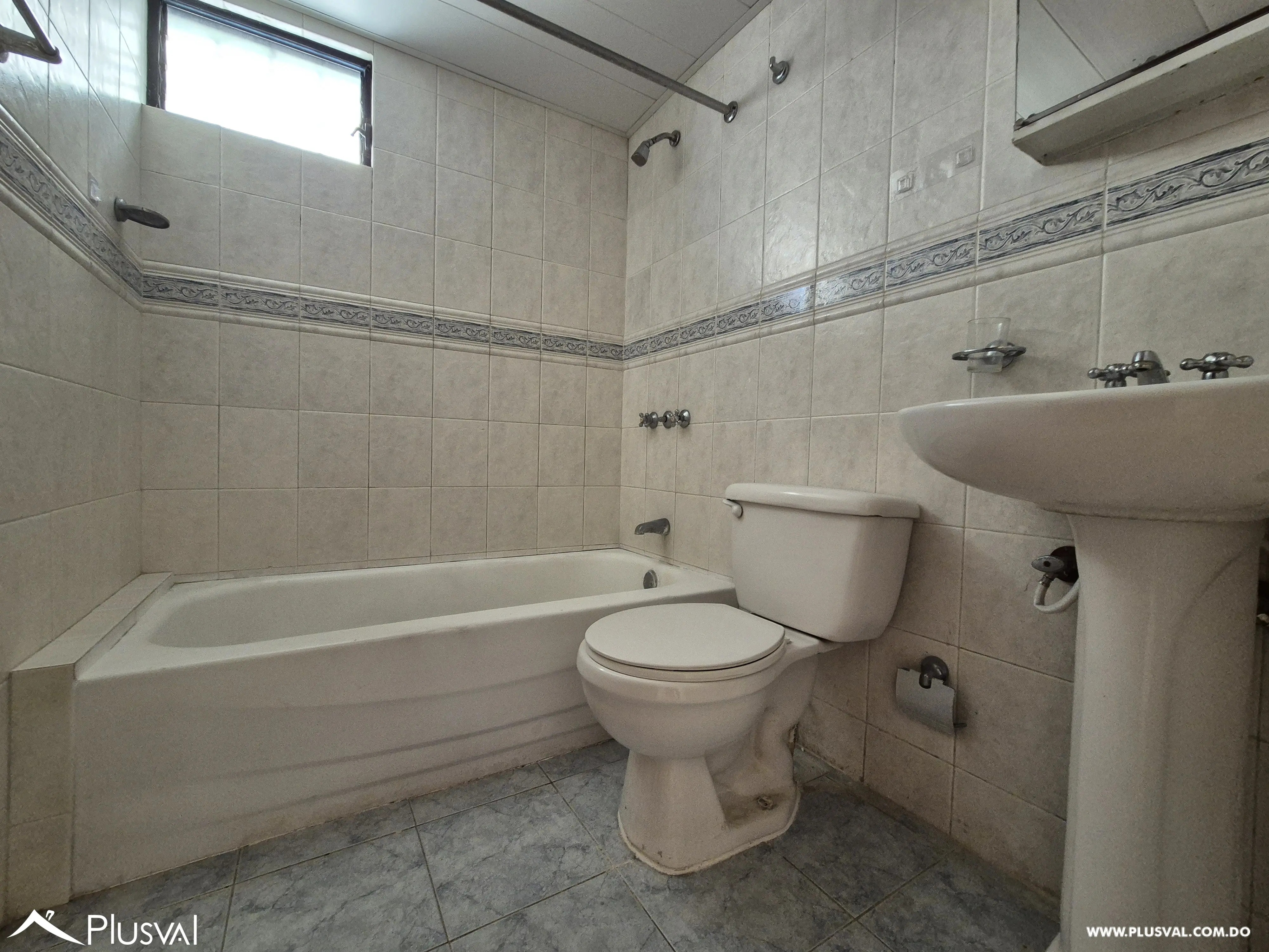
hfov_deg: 106.2
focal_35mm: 13
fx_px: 477
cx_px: 634
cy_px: 476
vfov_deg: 89.9
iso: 500
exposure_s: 1/60
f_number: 2.2
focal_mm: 2.2
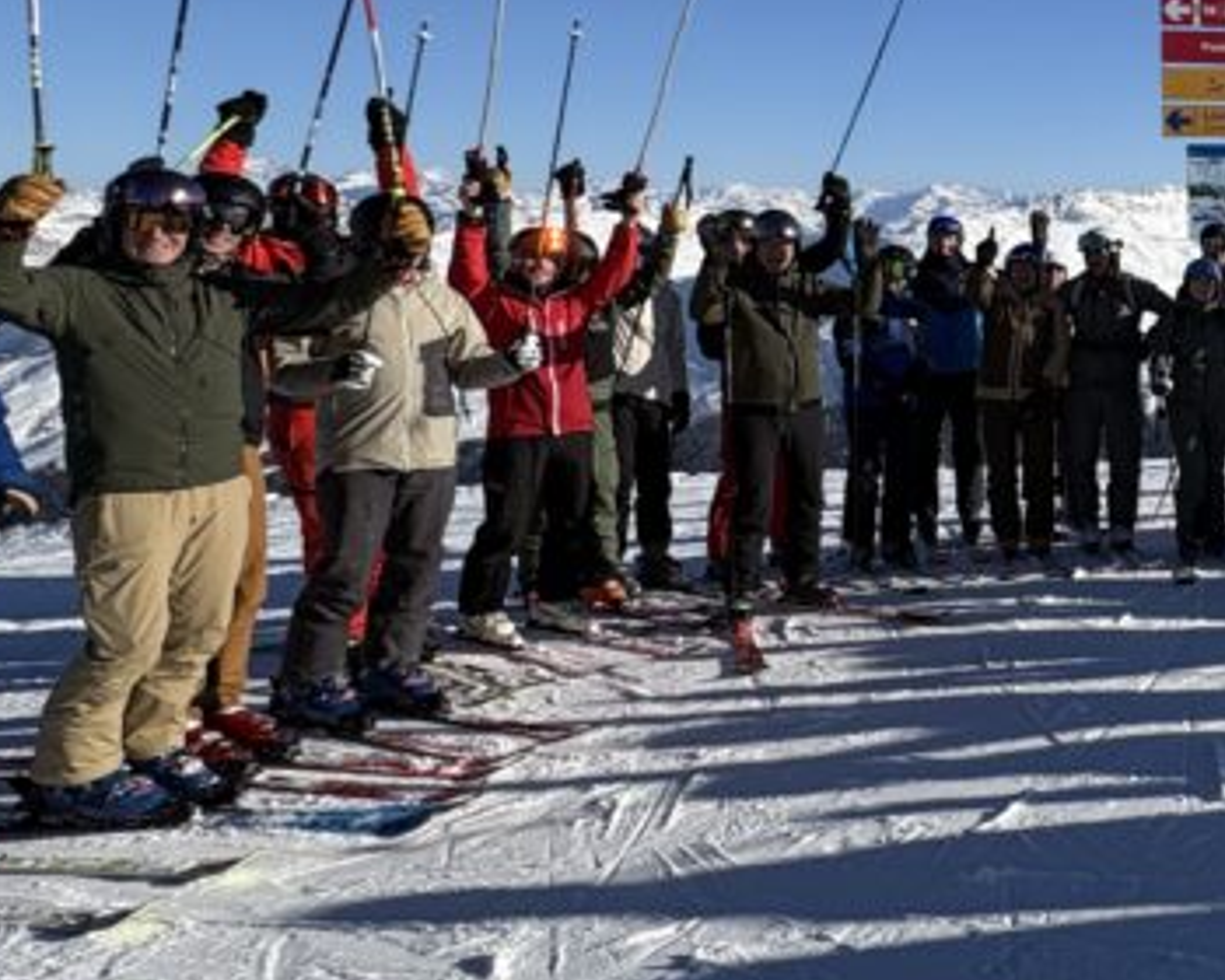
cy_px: 312
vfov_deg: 36.9
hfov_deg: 35.9
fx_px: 1450
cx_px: 1463
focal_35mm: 40
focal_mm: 2.22
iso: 50
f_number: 2.2
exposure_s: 1/2273
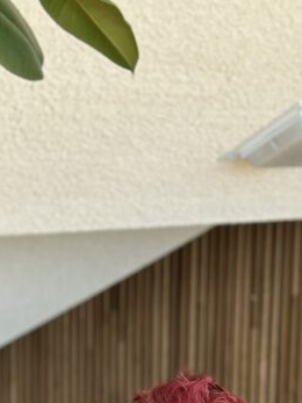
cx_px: 193
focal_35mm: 146
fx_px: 1699
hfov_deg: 10.1
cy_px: 611
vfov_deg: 12.8
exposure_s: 1/215
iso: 80
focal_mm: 6.86
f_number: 1.78
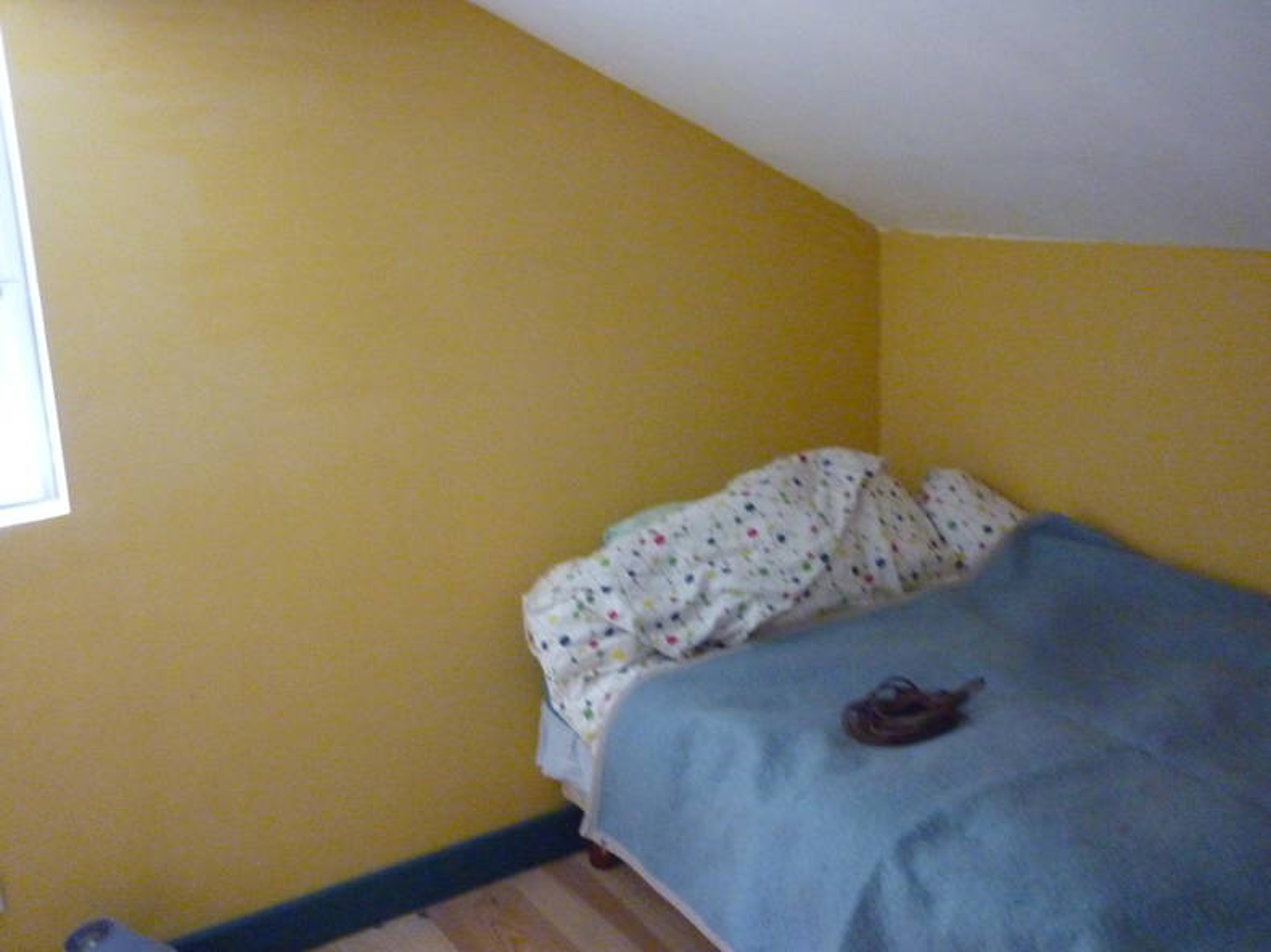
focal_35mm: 33
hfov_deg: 55.4
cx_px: 636
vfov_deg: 42.9
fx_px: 1211
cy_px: 476
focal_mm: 5.5
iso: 800
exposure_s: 1/13
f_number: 2.8
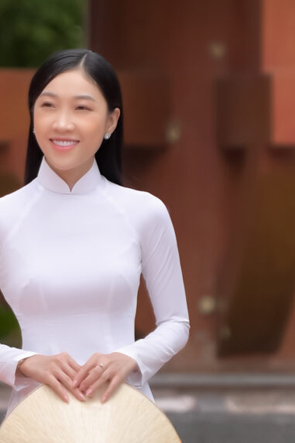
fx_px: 8841
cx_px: 89
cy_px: -36
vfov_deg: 2.9
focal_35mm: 718
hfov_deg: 1.9
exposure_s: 1/1000
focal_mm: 160
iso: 125
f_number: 2.8
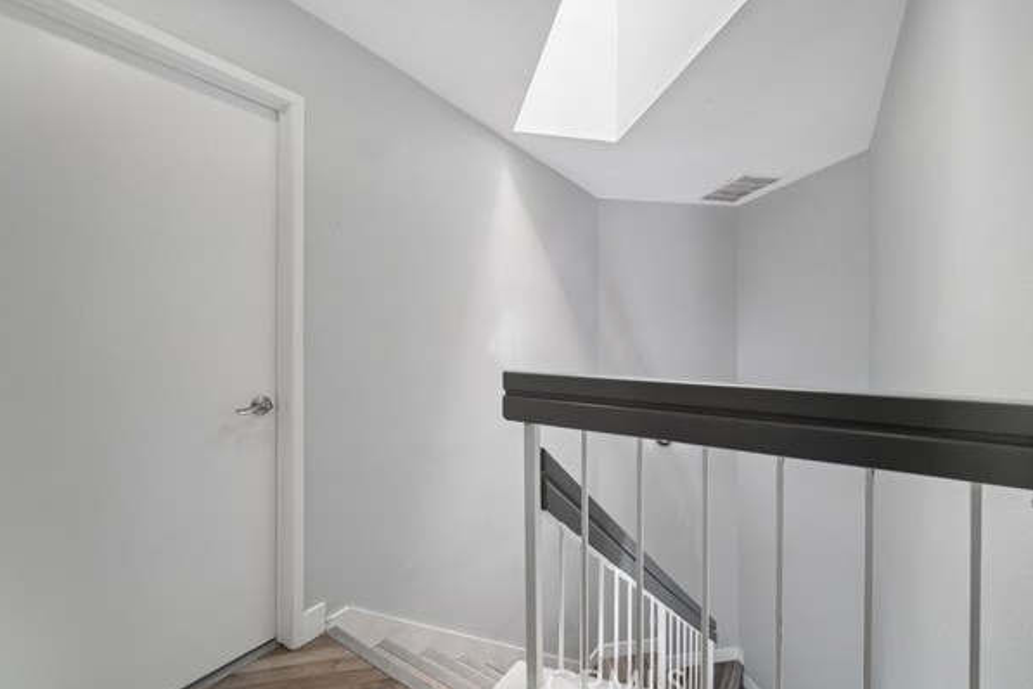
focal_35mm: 15
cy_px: 341
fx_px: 430
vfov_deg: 77.3
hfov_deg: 100.4
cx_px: 523
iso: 160
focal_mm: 9
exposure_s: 1/1.67
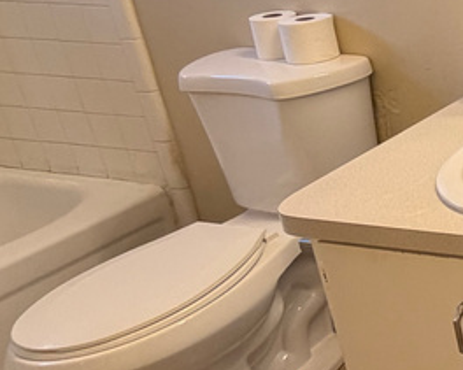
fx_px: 726
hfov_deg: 22.1
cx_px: 828
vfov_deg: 27.5
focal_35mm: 53
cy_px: 30
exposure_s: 1/60
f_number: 2.2
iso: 200
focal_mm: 2.22
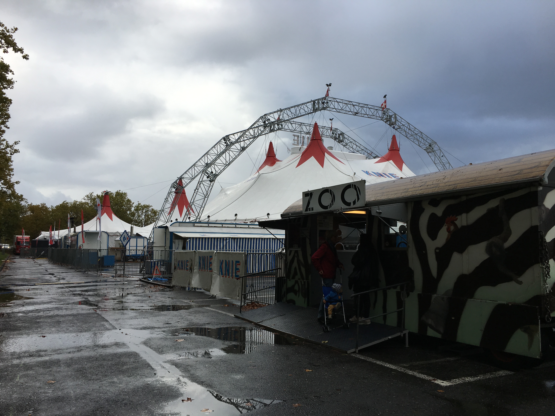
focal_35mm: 29
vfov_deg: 48.2
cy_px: 208
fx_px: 465
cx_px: 278
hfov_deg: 61.7
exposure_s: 1/1083
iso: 25
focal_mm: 4.15
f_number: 2.2
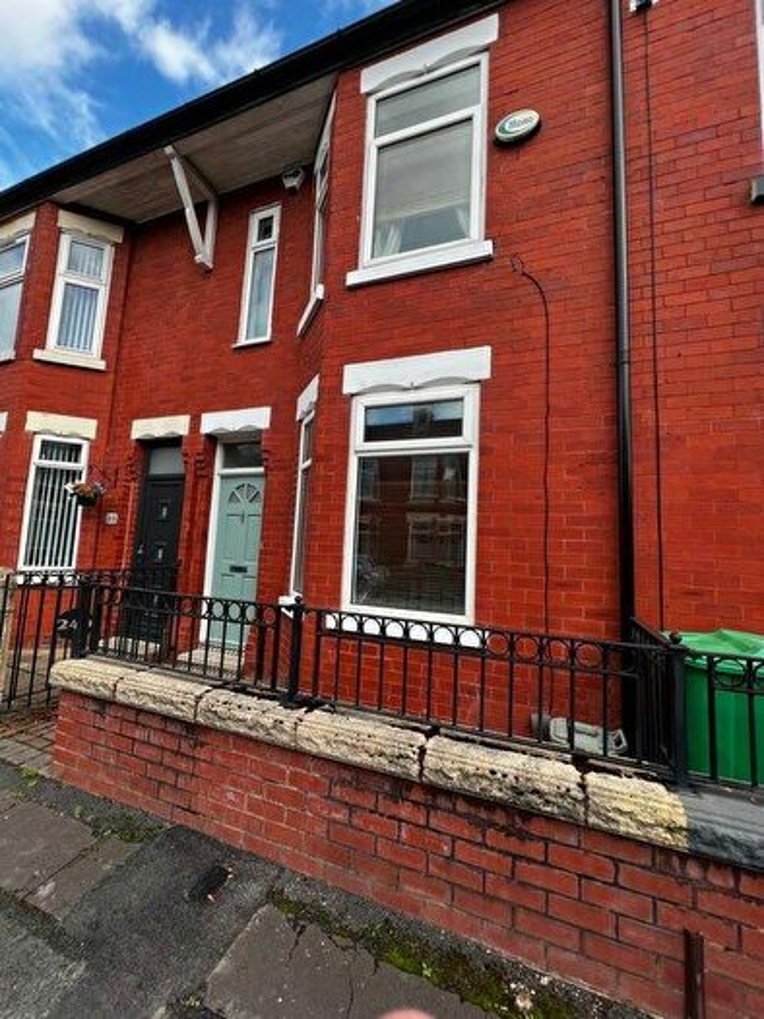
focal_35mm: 13
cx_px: 382
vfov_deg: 106.2
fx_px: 382
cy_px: 510
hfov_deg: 89.9
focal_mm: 1.57
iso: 32
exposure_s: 1/373
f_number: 1.8
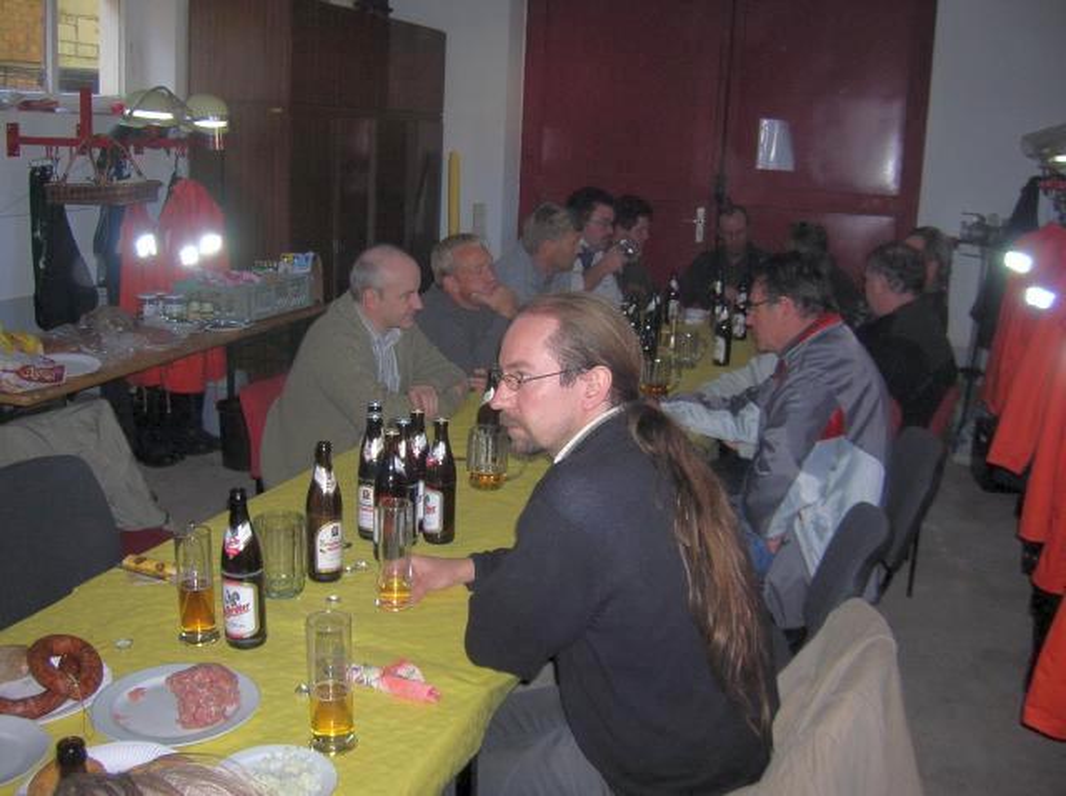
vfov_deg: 41.7
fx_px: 1045
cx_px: 533
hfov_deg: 54.0
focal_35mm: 34
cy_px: 398
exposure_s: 1/60.1
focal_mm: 5.7
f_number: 2.9
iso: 67
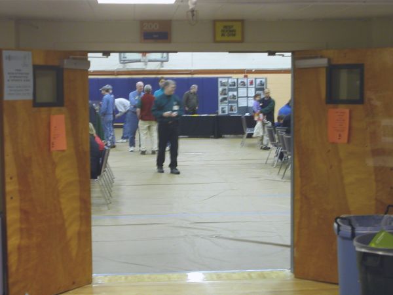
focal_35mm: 64
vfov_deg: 22.9
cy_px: 148
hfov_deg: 30.3
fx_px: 727
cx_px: 196
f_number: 3.5
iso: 100
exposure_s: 1/11.3
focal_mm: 9.7
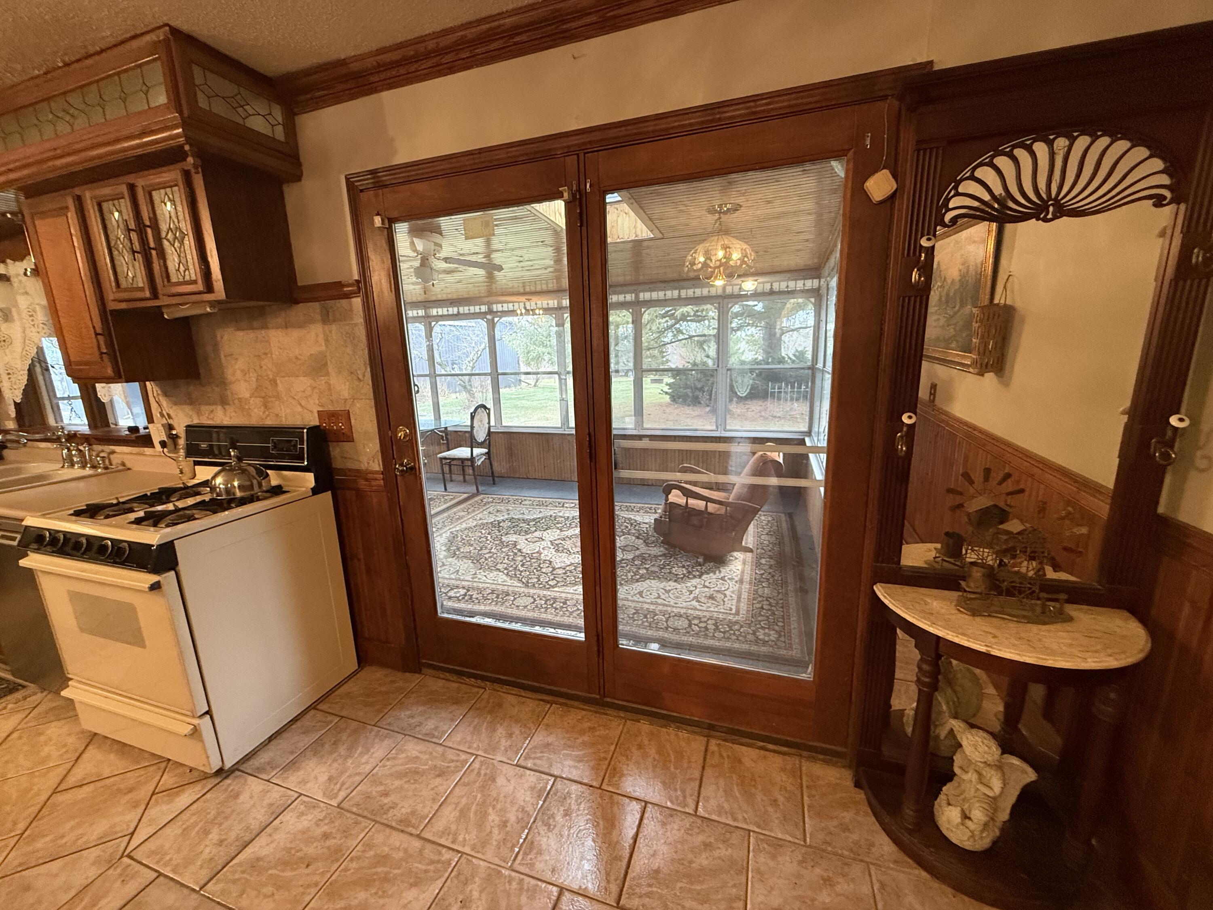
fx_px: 491
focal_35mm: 14
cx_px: 606
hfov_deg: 102.1
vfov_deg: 85.7
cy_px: 455
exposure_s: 1/60
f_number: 2.2
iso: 320
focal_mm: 2.22
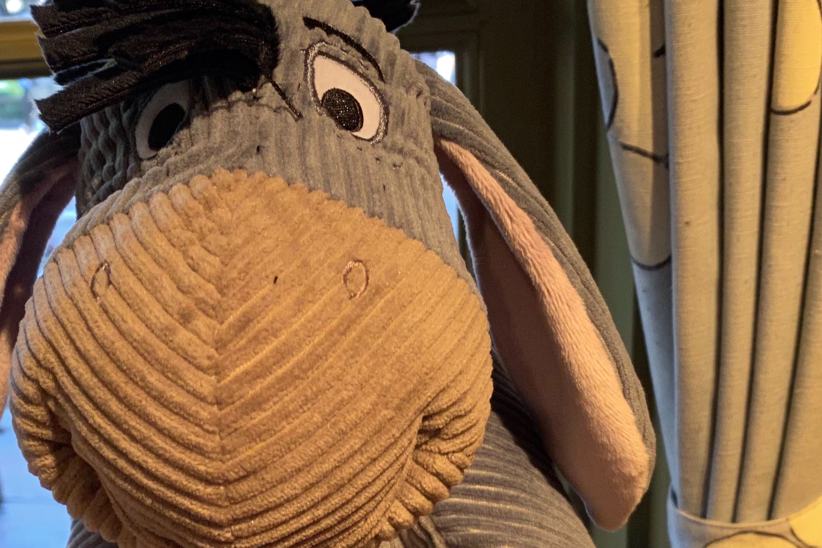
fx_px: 1279
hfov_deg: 35.6
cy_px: 491
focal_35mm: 56
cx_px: 369
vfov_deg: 23.6
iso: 100
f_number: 1.8
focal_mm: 4.25
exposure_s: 1/60
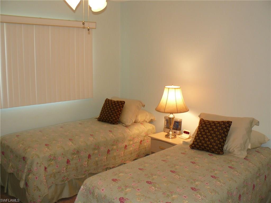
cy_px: 102
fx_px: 282
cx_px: 136
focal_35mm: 36
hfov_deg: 51.4
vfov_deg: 39.7
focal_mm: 6
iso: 100
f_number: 2.8
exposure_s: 1/30
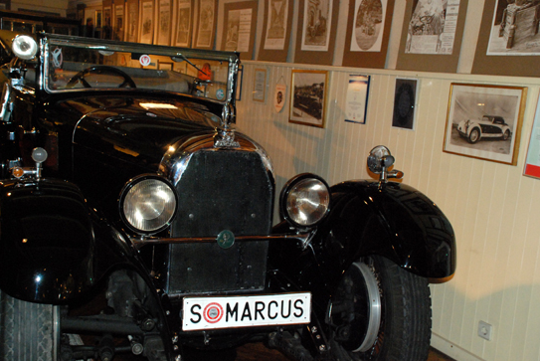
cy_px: 181
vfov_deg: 29.3
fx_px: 691
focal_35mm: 46
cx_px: 245
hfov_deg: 42.7
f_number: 5
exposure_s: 1/60
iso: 1600
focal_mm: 28
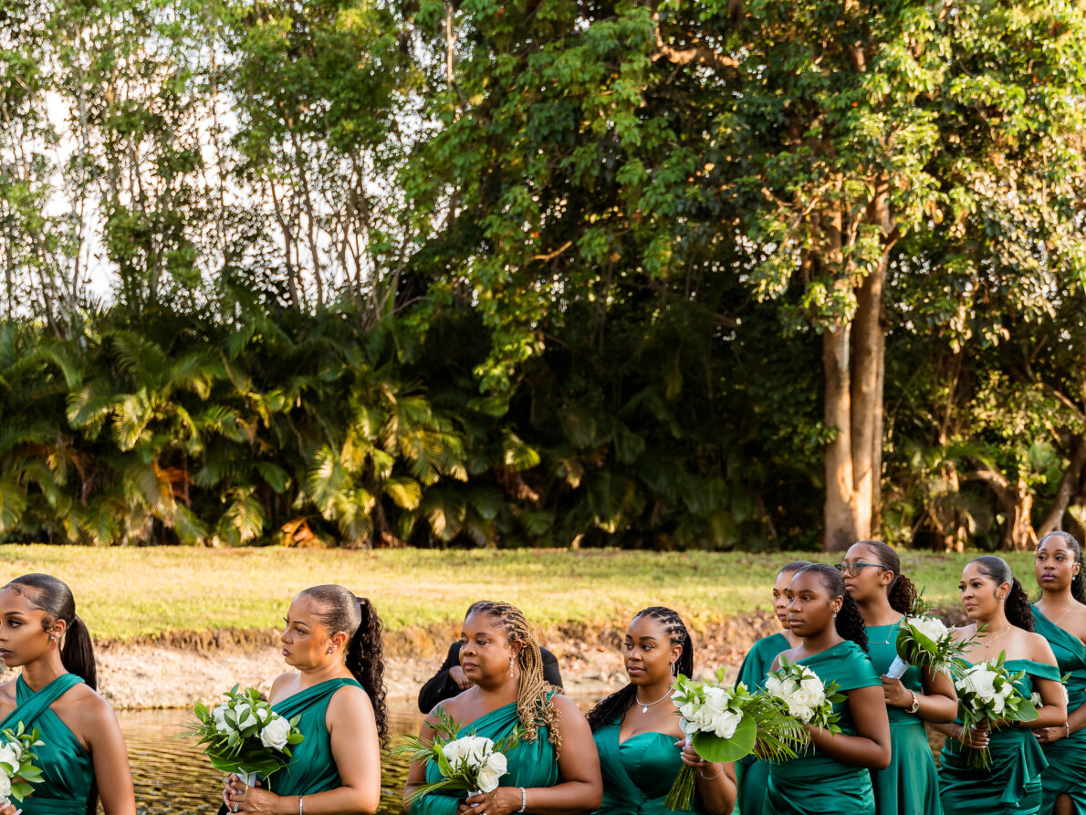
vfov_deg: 15.9
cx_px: 671
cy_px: 721
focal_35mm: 92
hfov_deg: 21.4
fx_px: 2875
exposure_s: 1/200
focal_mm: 44.3
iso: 160
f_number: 2.8
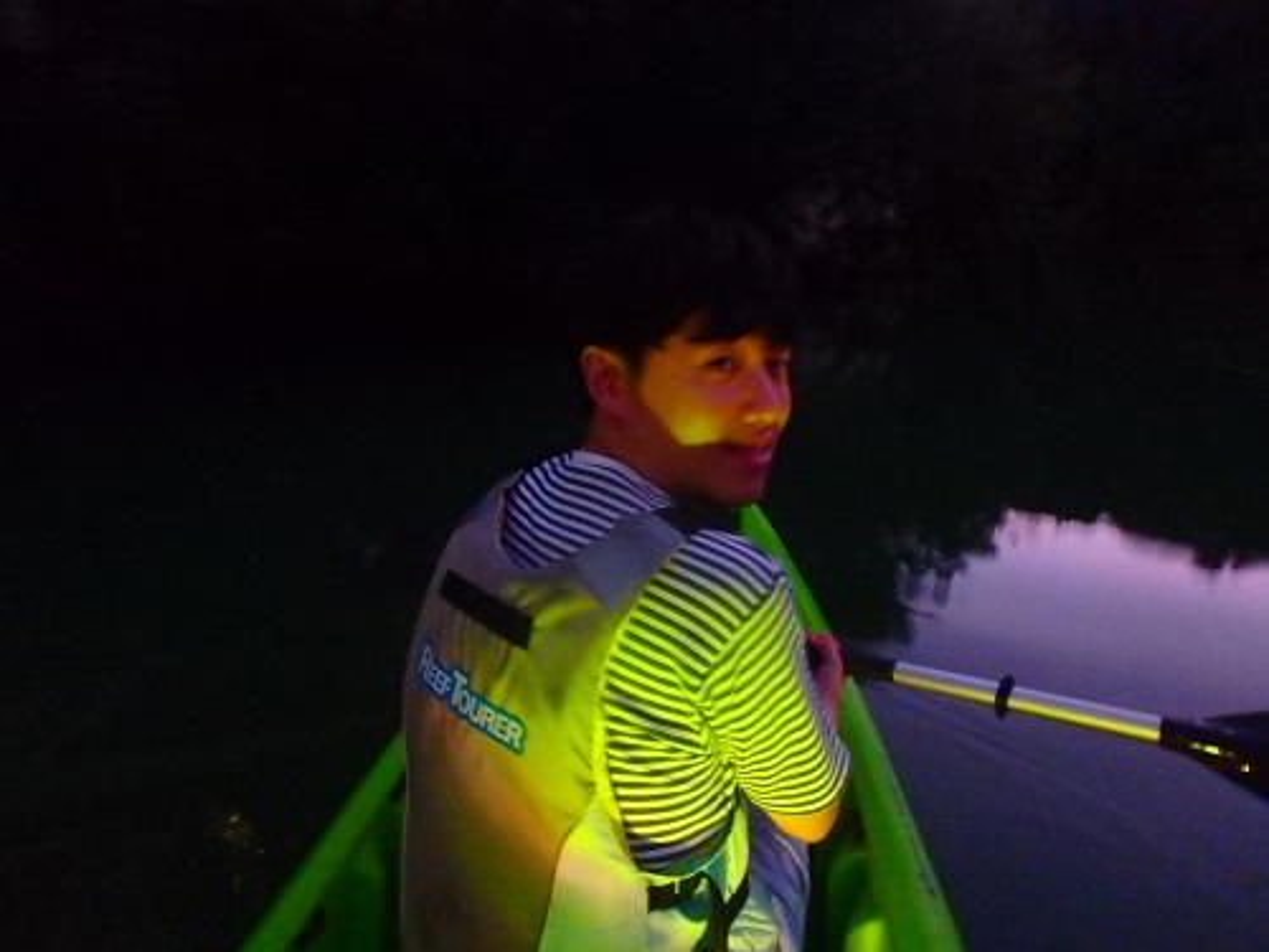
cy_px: 476
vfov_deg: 63.4
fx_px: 770
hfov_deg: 79.0
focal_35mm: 21
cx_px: 634
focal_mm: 3.7
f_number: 3.5
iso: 1600
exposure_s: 1/2.5
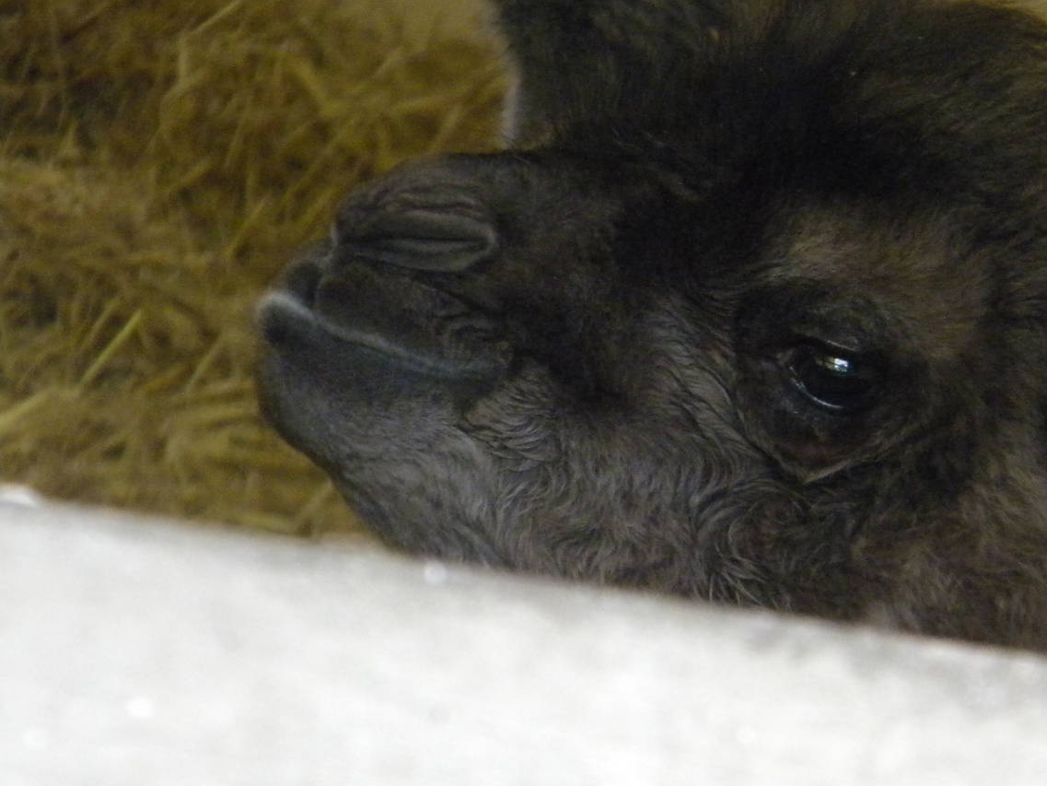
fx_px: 9619
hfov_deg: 6.2
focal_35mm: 318
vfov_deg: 4.7
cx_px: 729
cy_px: 406
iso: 800
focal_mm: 41
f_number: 5.4
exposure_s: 1/59.2
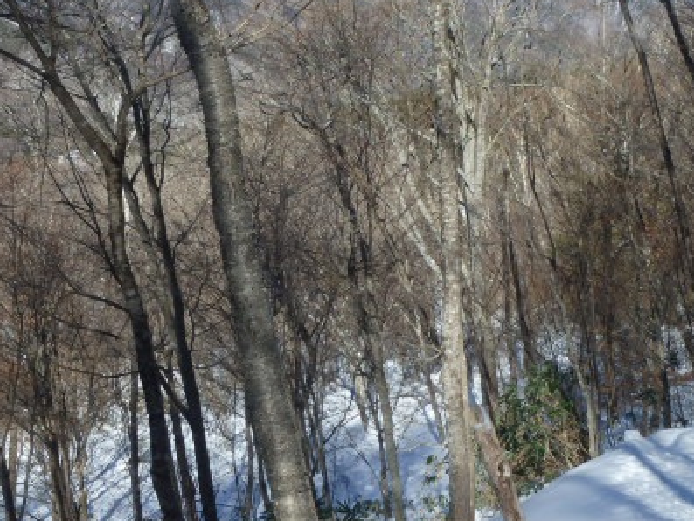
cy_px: 117
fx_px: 1163
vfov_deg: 24.9
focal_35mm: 58
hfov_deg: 33.2
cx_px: 364
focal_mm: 6.4
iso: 125
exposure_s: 1/800
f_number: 4.5
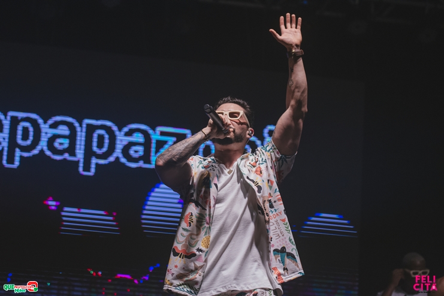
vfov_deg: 13.0
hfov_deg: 19.5
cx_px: 222
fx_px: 1295
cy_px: 148
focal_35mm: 105
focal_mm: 70
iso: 2000
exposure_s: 1/1600
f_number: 2.8
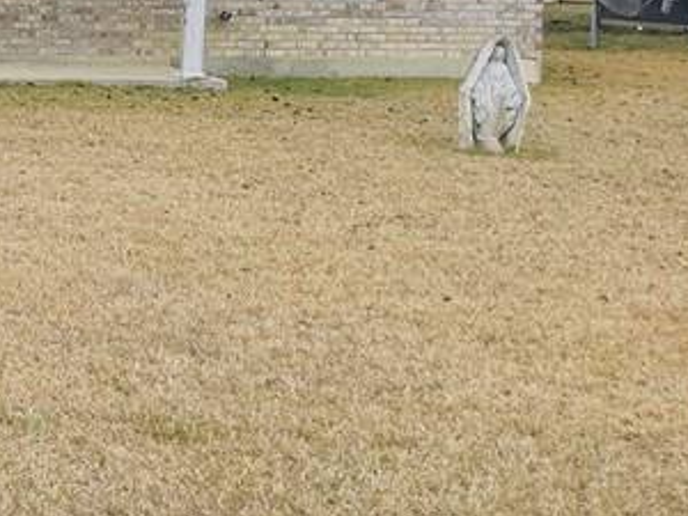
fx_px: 1630
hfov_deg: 20.4
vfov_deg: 17.3
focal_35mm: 82
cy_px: -62
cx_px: -349
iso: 80
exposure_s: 1/4184
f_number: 1.78
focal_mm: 6.86
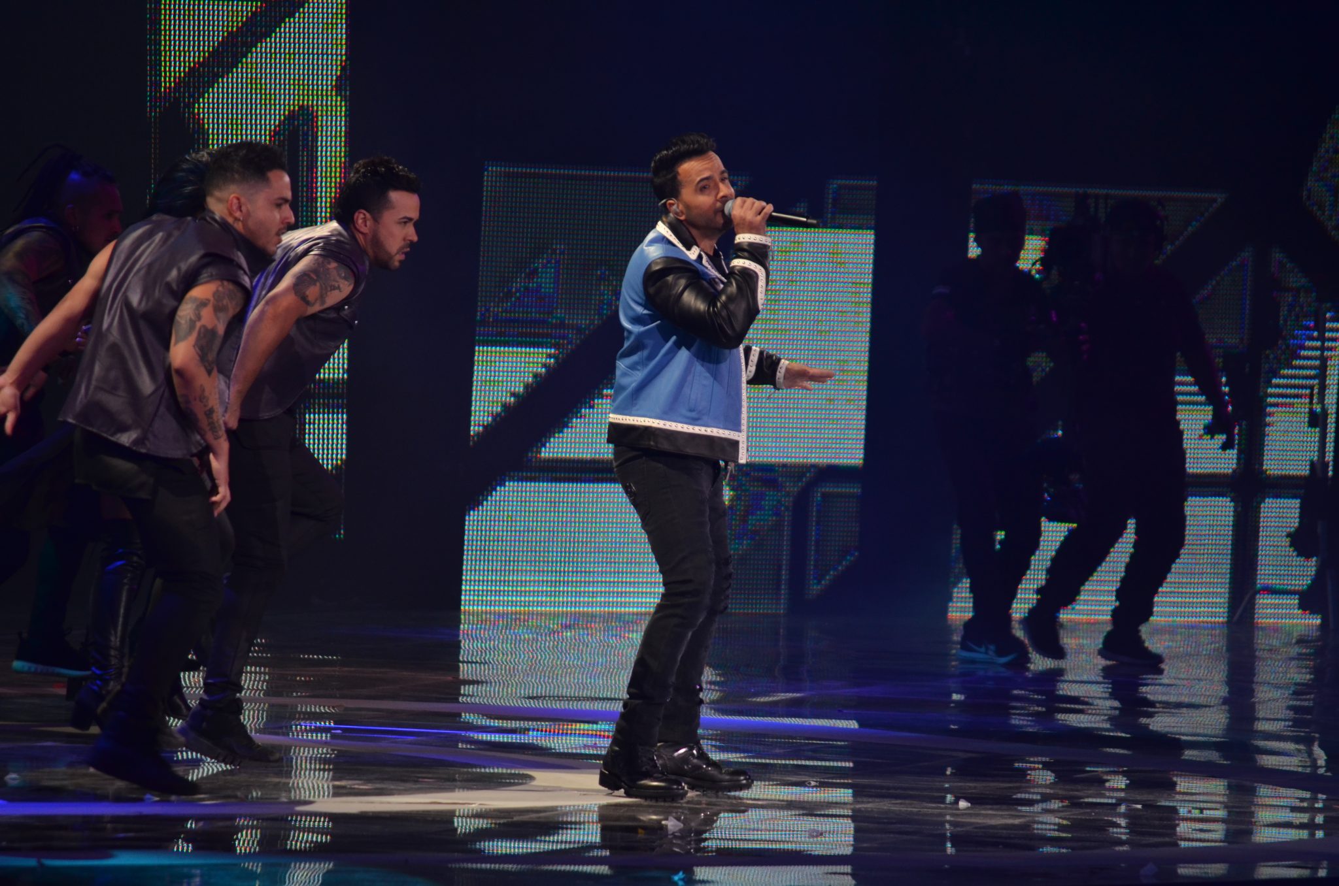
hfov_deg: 6.9
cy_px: 443
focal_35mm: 300
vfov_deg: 4.6
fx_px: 11134
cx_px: 670
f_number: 5.6
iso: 800
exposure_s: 1/160
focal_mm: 200
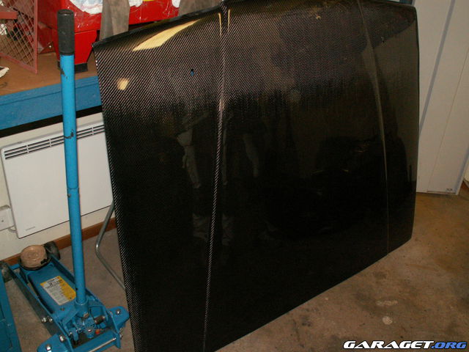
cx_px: 234
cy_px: 176
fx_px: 474
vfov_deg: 40.7
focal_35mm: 35
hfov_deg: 52.6
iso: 160
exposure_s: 1/40
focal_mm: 5.86
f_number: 2.8
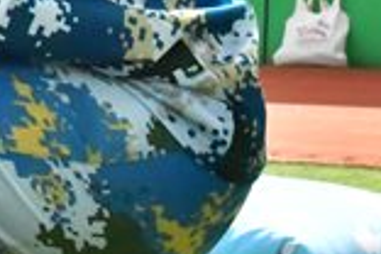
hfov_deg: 4.9
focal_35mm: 413
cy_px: -26
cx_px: -401
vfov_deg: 3.3
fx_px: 4371
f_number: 22
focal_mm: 50
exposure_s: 1/2000
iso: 6400
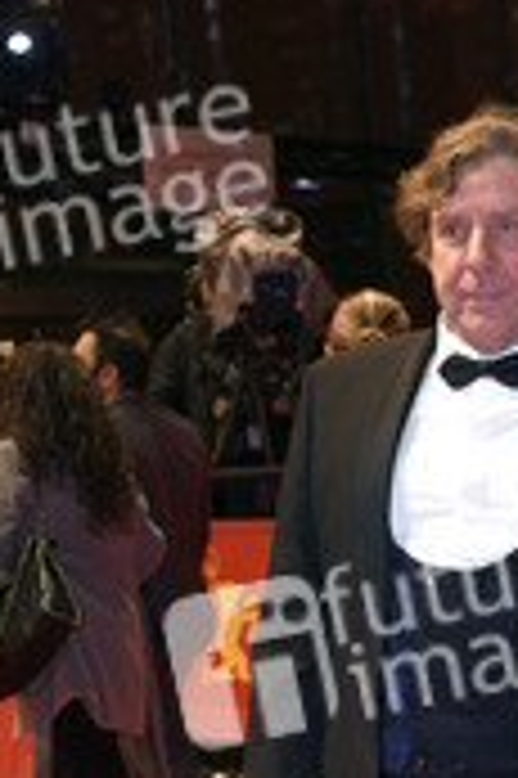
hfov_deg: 16.5
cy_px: 868
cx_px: 527
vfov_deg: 23.5
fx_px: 1752
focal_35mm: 81
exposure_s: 1/200
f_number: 5
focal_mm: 35
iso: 1250
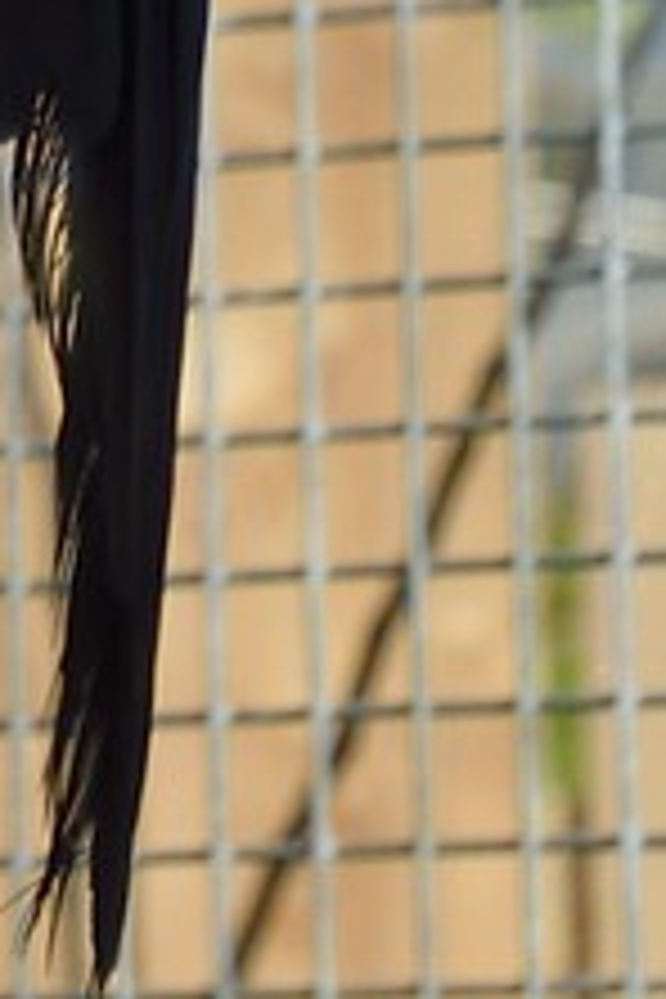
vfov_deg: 3.9
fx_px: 14013
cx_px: -1346
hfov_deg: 2.7
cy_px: -2322
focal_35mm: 505
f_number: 9
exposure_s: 1/320
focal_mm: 70
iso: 200
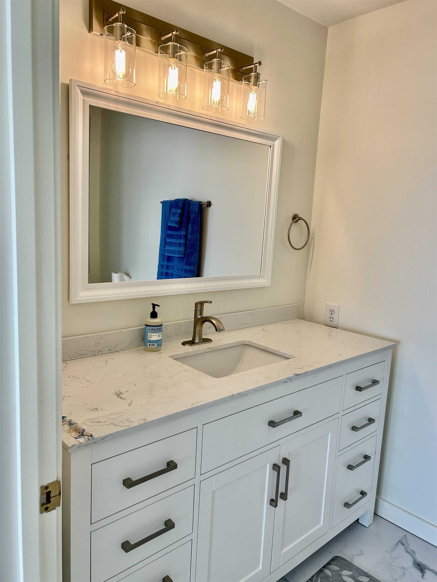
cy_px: 291
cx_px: 218
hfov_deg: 53.1
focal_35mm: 26
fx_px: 438
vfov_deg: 67.3
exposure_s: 1/372
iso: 50
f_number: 1.5
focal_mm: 5.7
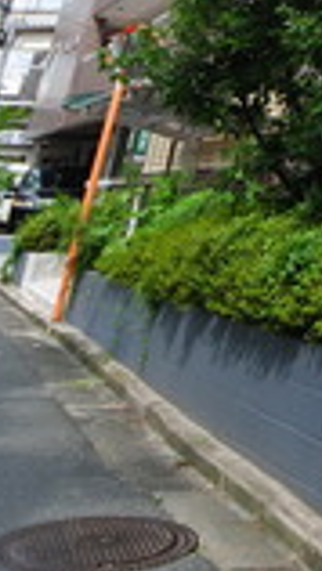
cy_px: -148
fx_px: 773
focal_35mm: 51
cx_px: 669
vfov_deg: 32.1
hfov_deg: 16.7
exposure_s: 1/125
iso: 200
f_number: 9
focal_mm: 8
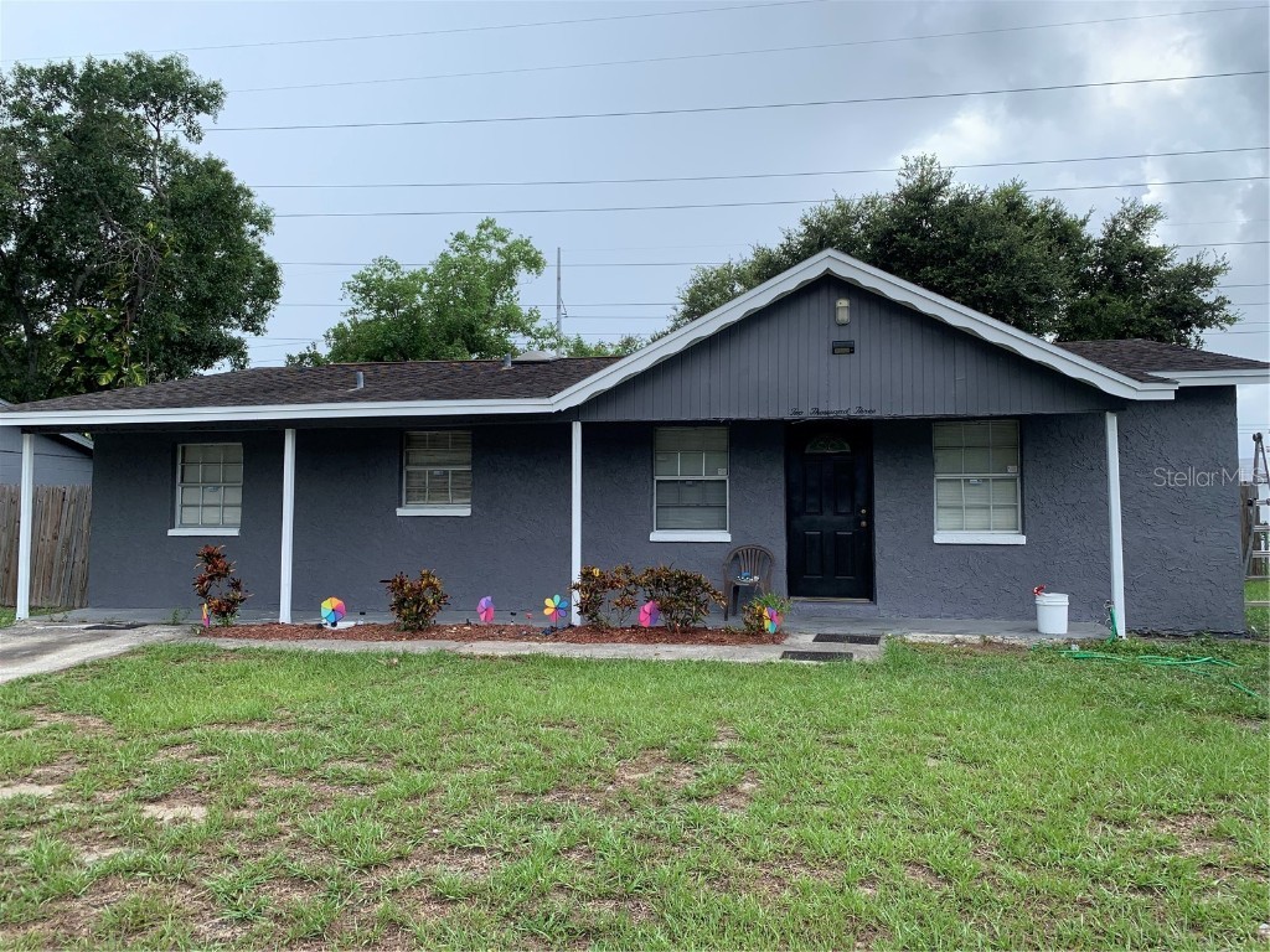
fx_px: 954
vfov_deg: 53.1
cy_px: 476
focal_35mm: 26
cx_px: 635
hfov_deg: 67.3
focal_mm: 4.25
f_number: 1.8
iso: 25
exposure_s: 1/1190
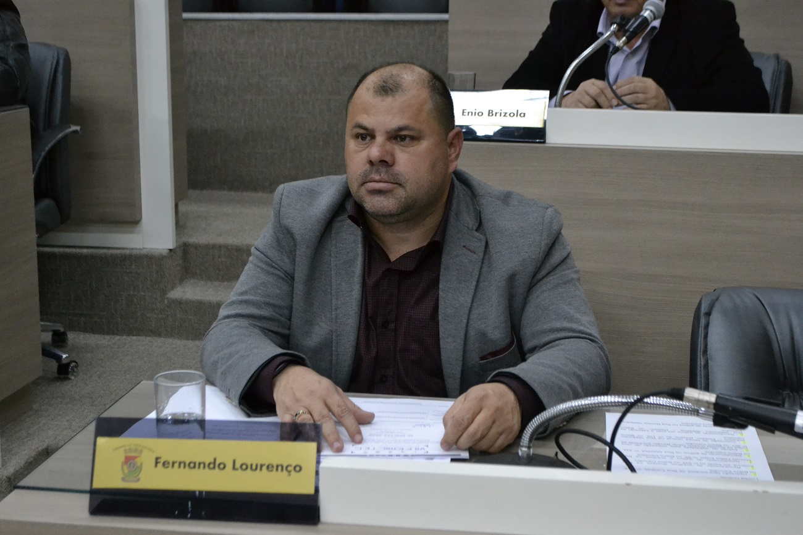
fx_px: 1338
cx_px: 402
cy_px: 268
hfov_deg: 33.4
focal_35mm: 60
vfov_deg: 22.6
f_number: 5.3
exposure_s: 1/100
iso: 3200
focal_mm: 40
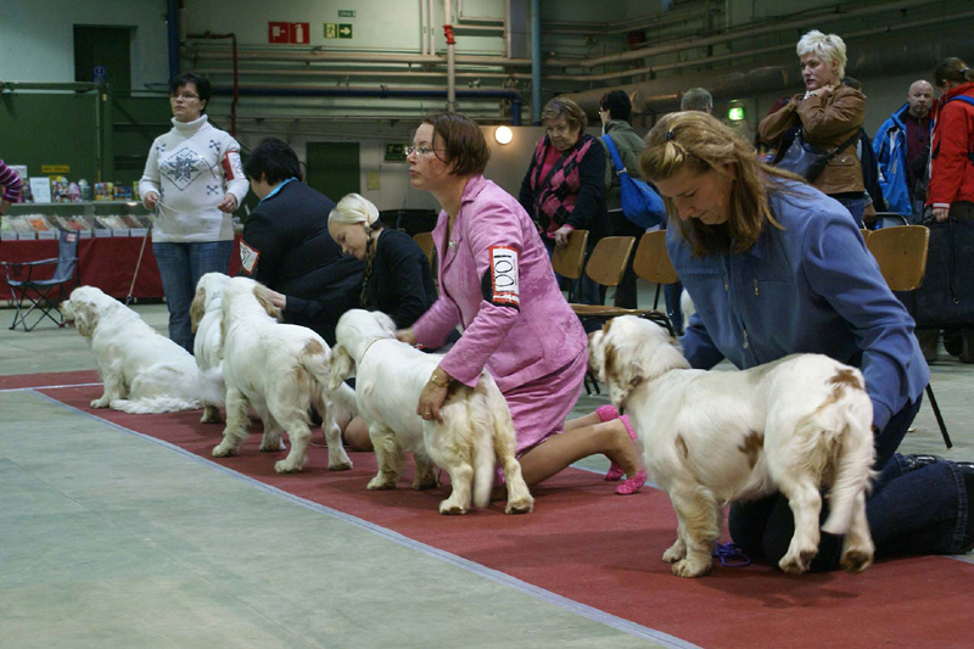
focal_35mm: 60
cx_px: 487
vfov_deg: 22.6
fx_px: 1623
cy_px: 324
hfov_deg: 33.4
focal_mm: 40
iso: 400
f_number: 5.6
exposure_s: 1/25
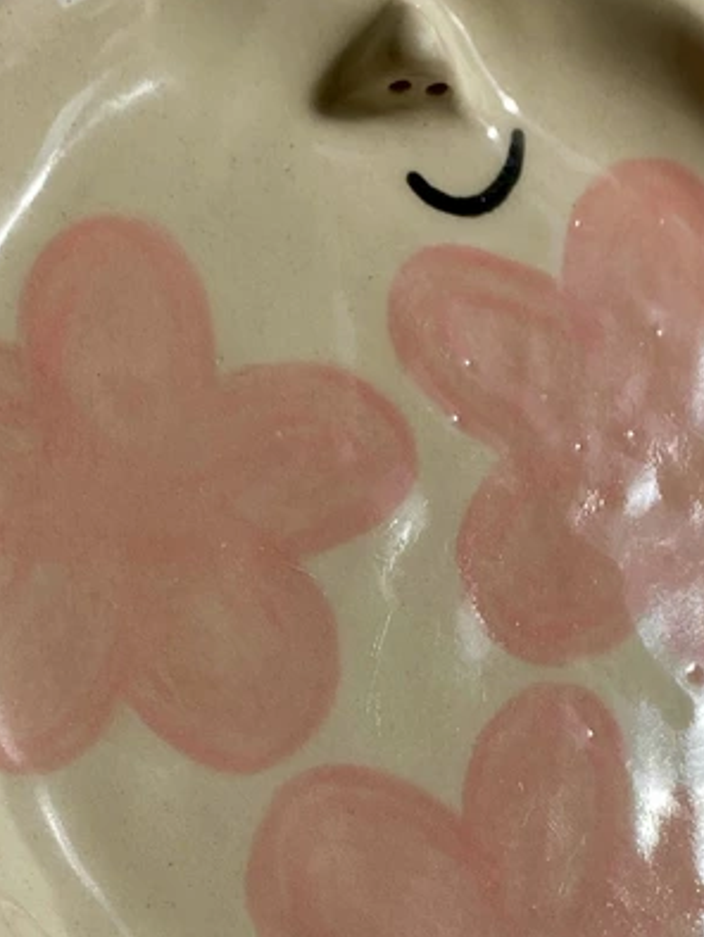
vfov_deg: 33.1
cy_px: 576
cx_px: 438
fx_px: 1571
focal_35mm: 58
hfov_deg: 25.2
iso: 32
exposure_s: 1/1300
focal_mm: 4.25
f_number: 1.8
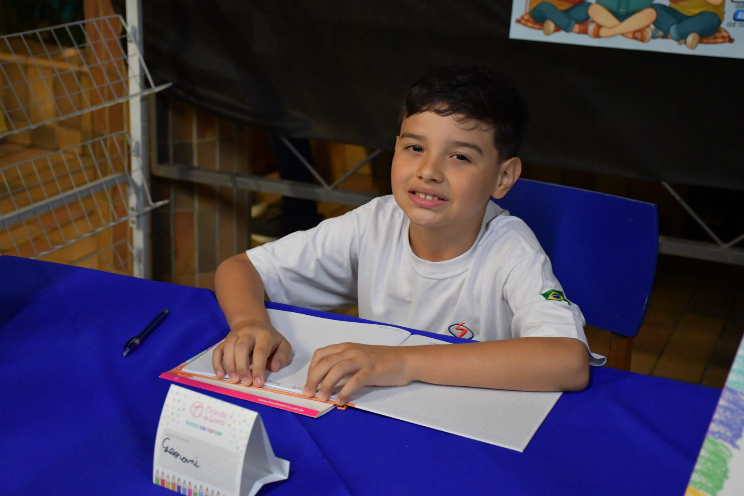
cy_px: 248
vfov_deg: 22.6
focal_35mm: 60
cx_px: 372
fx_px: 1240
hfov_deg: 33.4
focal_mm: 40
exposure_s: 1/60
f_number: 4.5
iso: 4500
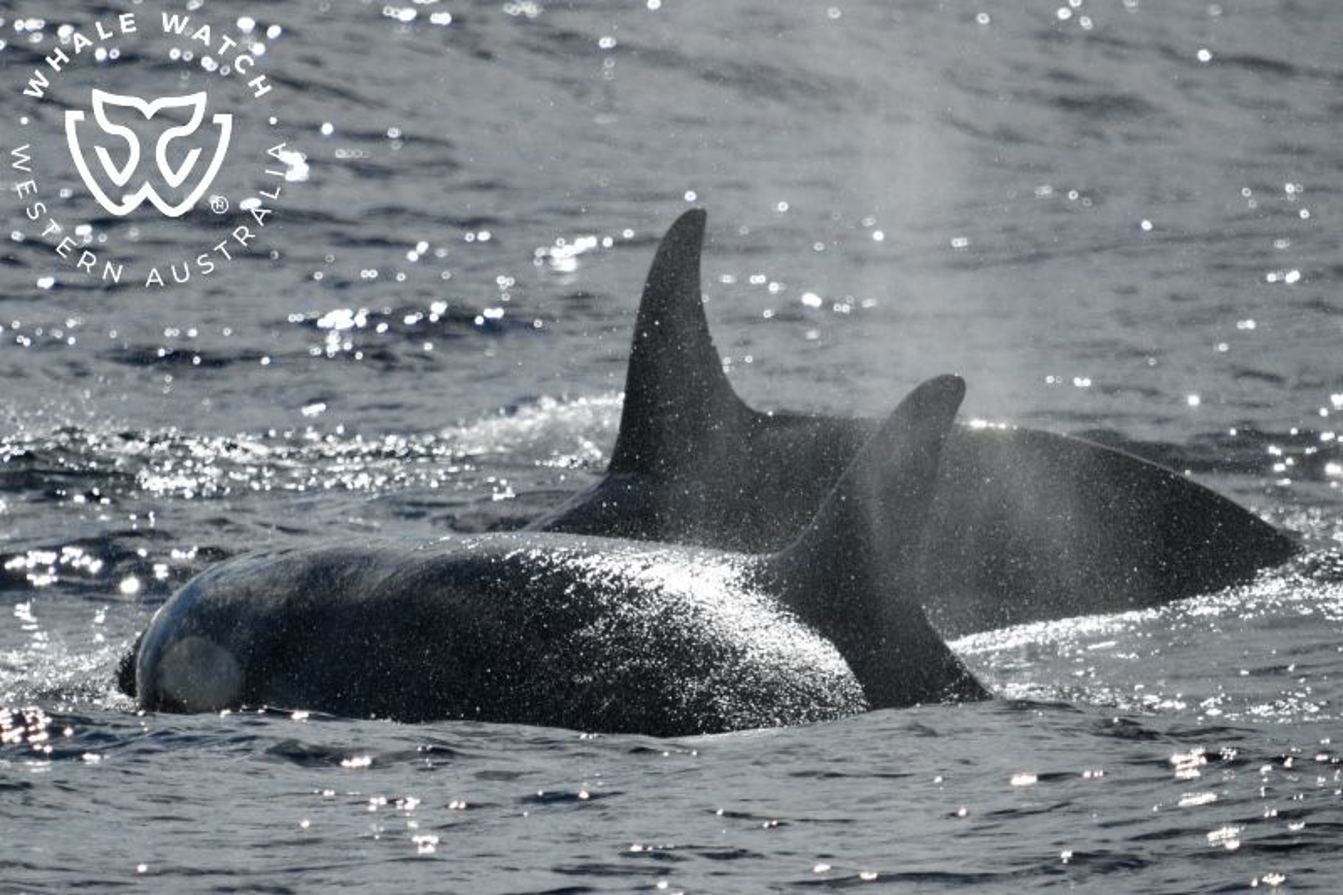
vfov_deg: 2.3
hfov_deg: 3.4
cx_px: 672
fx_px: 22377
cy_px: 448
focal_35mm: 600
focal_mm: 600
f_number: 6.3
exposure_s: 1/8000
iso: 360
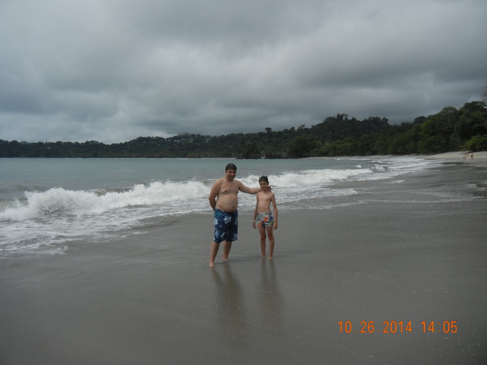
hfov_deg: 60.0
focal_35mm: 30
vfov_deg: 46.8
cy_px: 182
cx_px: 244
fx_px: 422
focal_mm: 5.4
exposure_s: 1/910
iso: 160
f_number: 7
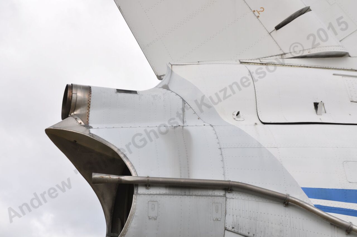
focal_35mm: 75
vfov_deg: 18.1
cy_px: 118
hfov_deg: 27.0
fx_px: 743
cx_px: 178
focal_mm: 50
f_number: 8
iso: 200
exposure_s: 1/200
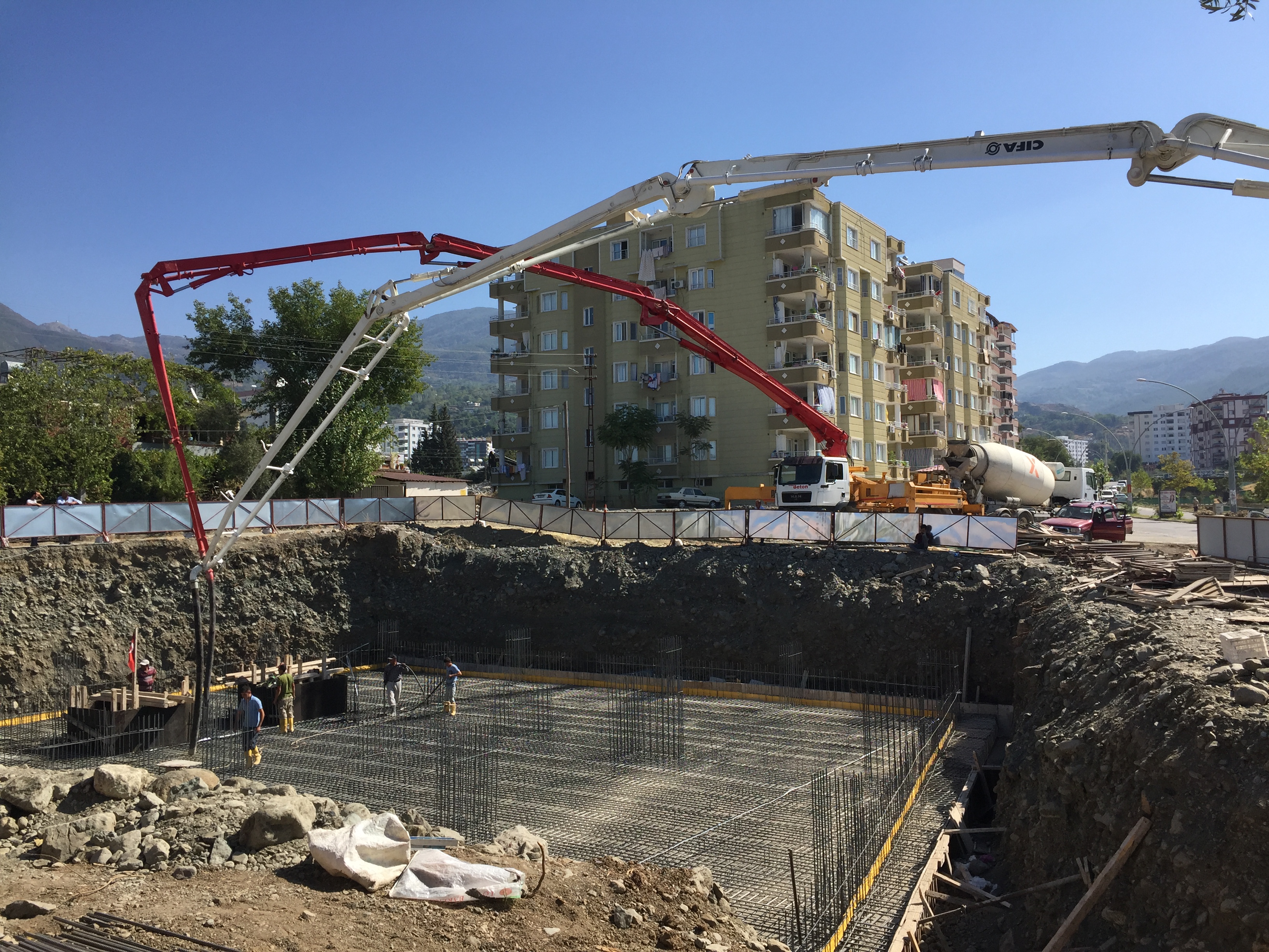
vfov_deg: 48.2
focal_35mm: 29
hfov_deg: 61.7
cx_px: 634
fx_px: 1063
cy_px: 476
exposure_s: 1/1799
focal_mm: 4.15
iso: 32
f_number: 2.2
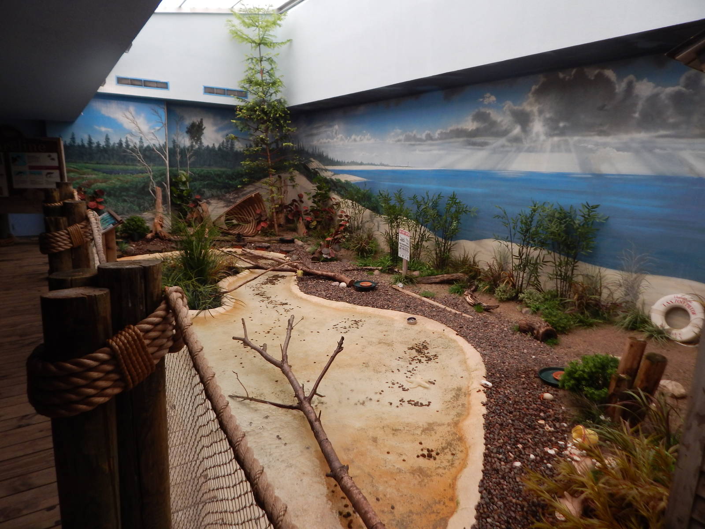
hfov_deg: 76.4
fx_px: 448
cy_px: 264
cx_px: 352
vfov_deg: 61.1
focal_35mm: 22
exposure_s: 1/60
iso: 125
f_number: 3
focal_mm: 4
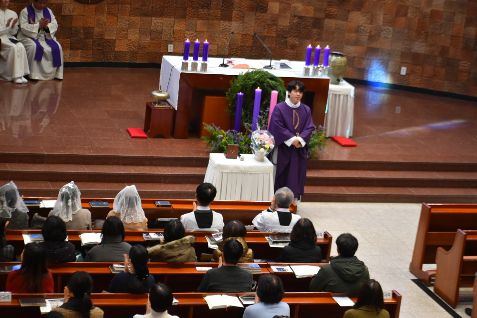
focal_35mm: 105
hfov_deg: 19.4
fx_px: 1392
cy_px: 159
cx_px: 238
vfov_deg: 13.1
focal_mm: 70
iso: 800
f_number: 4.5
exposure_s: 1/60
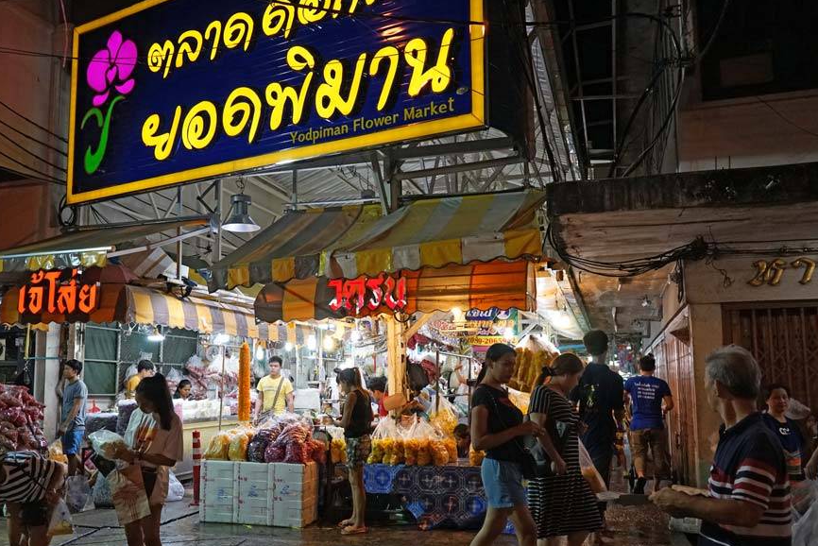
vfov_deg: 41.1
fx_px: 727
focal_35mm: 32
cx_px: 356
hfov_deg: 58.5
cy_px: 309
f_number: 4
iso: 1600
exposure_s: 1/160
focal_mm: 28
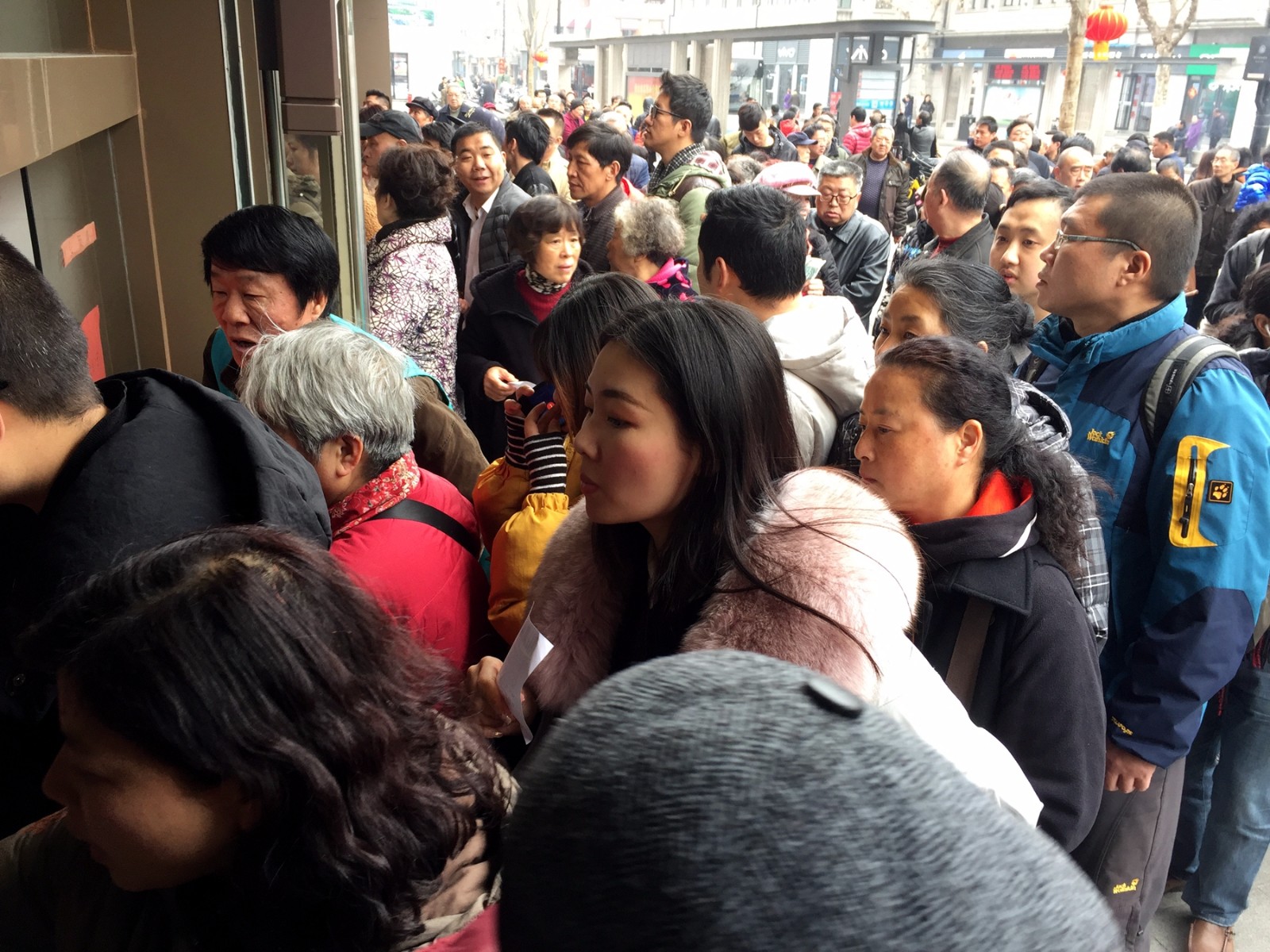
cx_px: 635
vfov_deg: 48.2
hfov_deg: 61.7
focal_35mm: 29
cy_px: 476
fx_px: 1064
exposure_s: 1/100
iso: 50
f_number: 2.2
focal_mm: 4.15
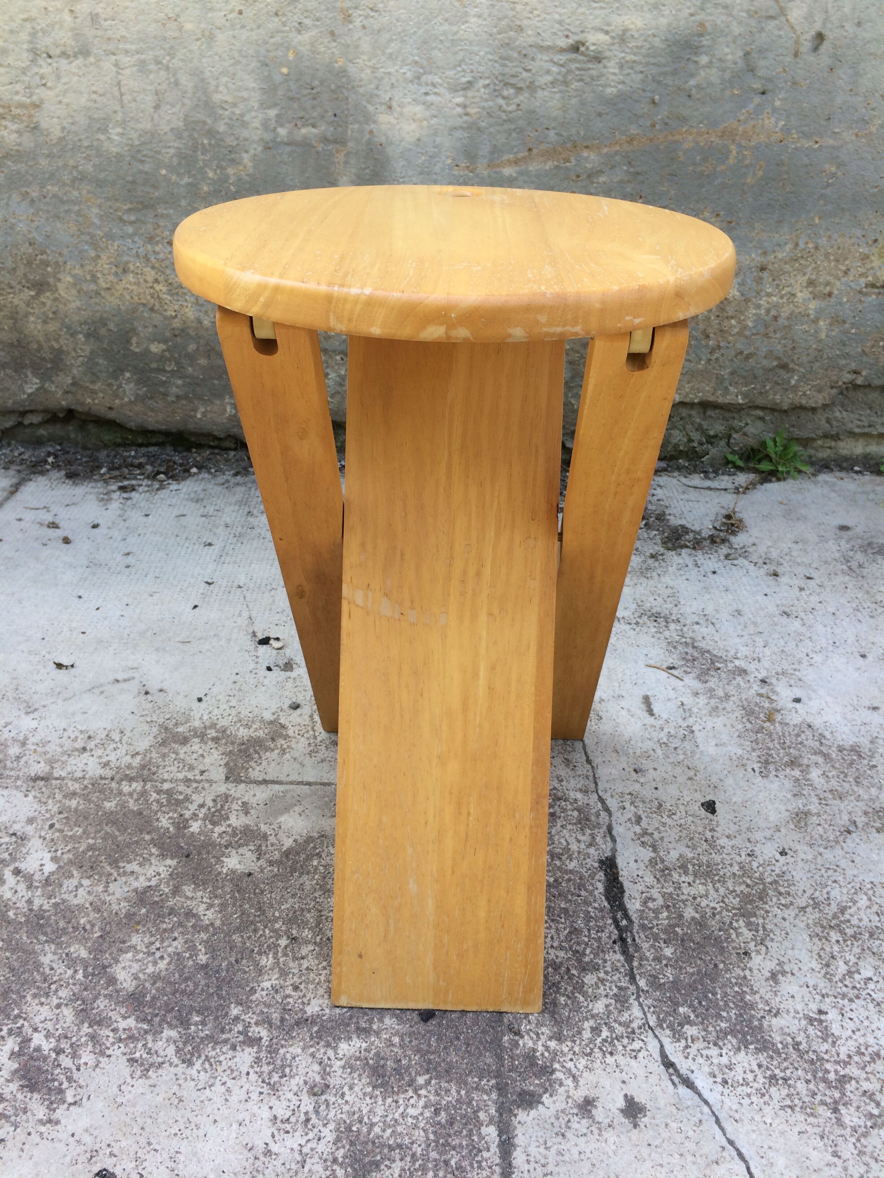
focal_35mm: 29
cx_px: 442
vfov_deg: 61.7
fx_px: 987
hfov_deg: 48.2
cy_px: 589
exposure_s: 1/195
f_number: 2.2
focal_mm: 4.15
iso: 32
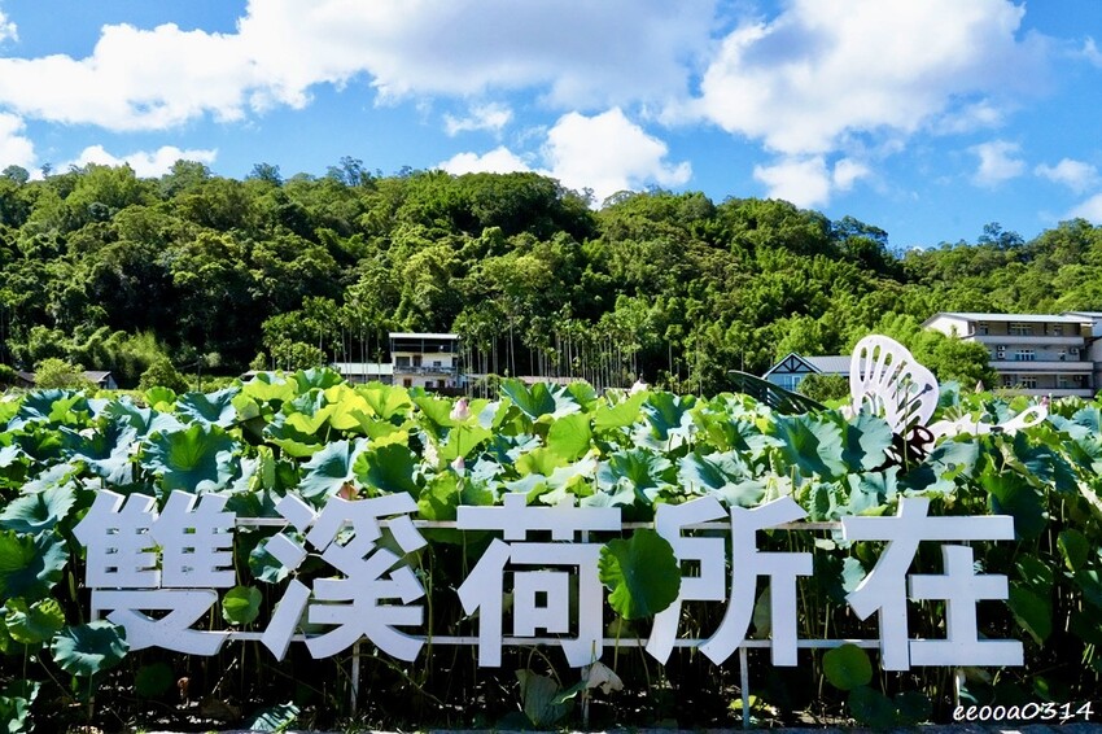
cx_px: 551
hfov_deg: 63.7
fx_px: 887
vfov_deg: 44.9
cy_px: 367
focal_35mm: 29
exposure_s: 1/5000
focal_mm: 29
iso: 6400
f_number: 13
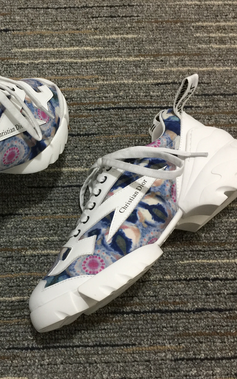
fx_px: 434
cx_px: 38
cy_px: 185
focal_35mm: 42
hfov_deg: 29.6
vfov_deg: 47.2
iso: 80
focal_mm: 4.15
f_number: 2.2
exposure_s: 1/33
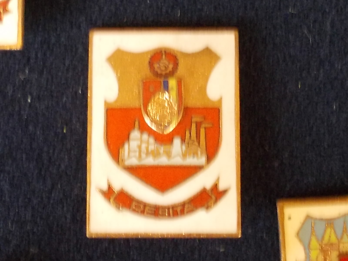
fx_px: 432
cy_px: 130
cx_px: 174
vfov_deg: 33.6
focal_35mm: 43
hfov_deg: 43.9
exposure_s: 1/15
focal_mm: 6.1
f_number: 3.3
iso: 200
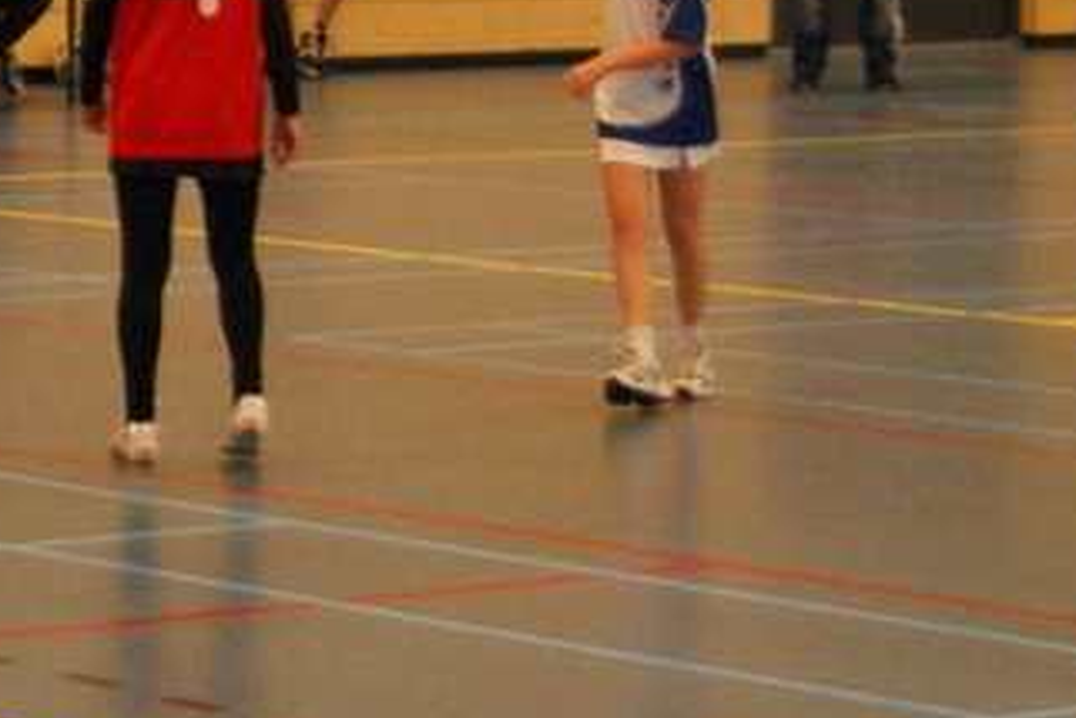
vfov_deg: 8.1
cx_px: -778
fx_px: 5021
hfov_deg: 11.5
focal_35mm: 168
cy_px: -215
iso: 800
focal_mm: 30
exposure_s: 1/125
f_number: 4
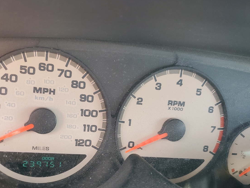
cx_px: 119
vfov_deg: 37.1
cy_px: 133
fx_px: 274
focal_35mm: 38
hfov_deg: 49.0
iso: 52
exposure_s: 1/60.2
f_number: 1.5
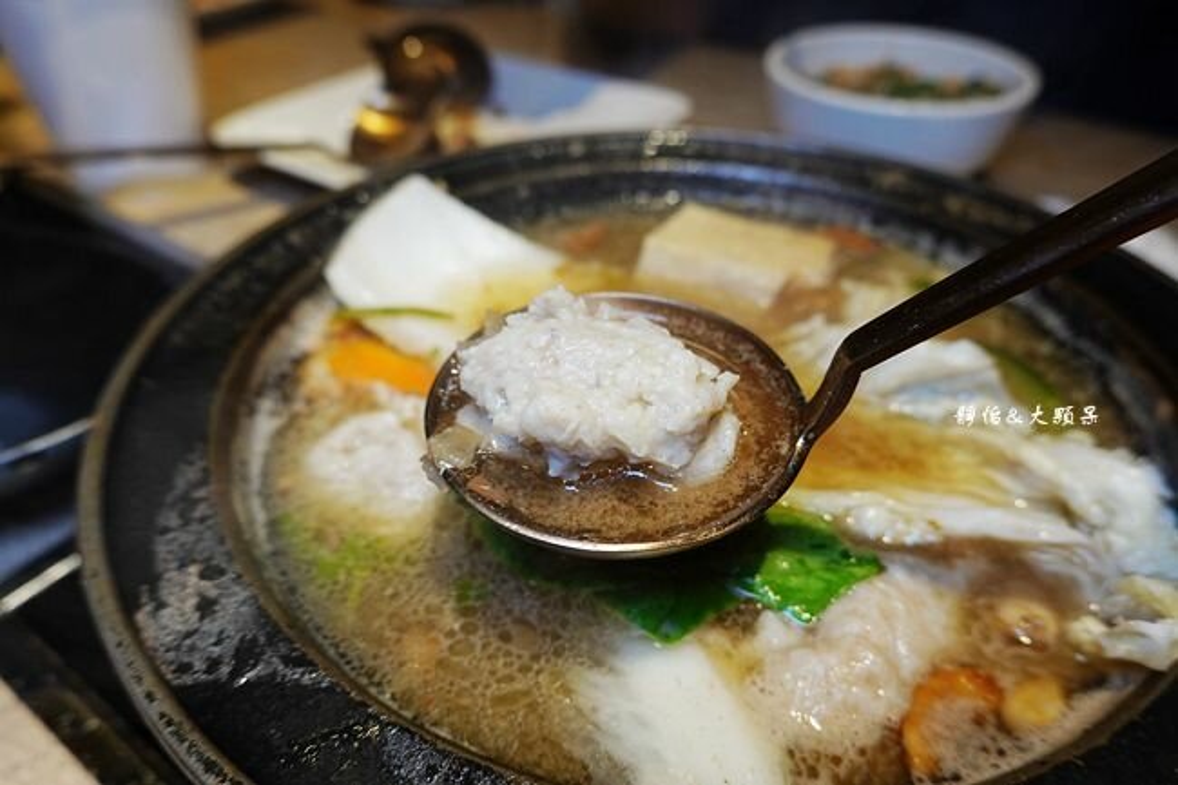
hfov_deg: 71.5
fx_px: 818
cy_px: 392
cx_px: 589
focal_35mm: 25
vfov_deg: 51.3
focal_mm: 9.23
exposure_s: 1/100
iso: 125
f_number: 3.2
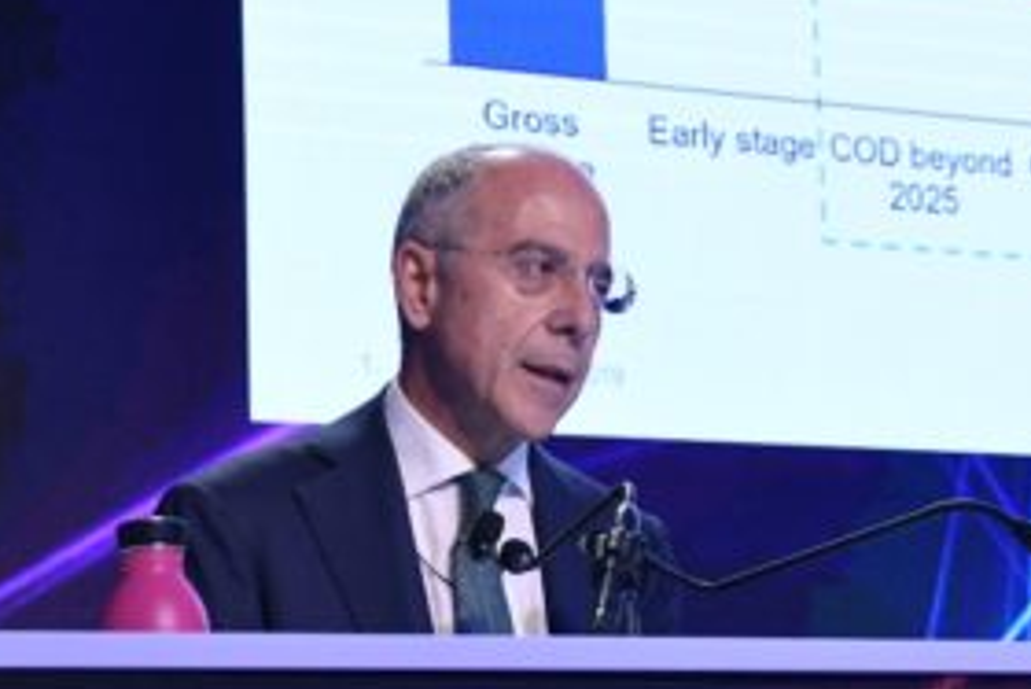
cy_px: 321
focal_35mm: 136
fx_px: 3897
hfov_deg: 14.9
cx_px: 985
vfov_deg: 10.1
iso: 4000
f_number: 5.6
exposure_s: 1/200
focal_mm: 56
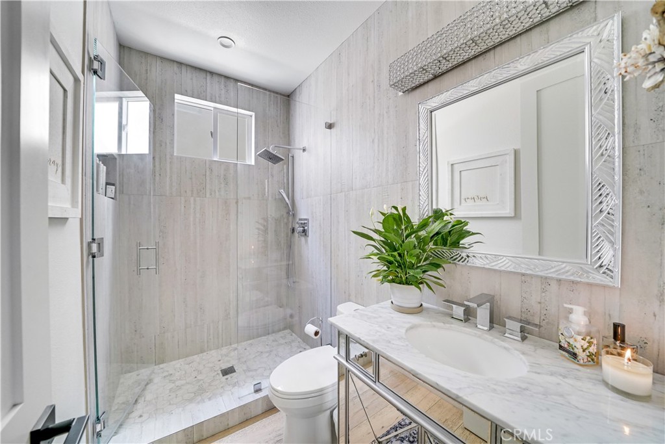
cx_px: 332
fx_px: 222
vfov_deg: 90.0
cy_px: 222
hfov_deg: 112.6
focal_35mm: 12
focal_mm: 12
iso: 100
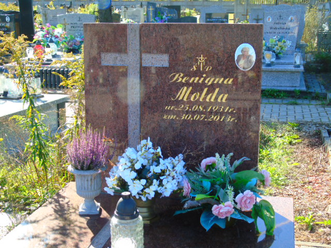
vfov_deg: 27.0
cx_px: 166
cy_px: 124
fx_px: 516
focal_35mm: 54
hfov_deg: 35.5
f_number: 4.3
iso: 80
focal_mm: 9.6
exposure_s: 1/125
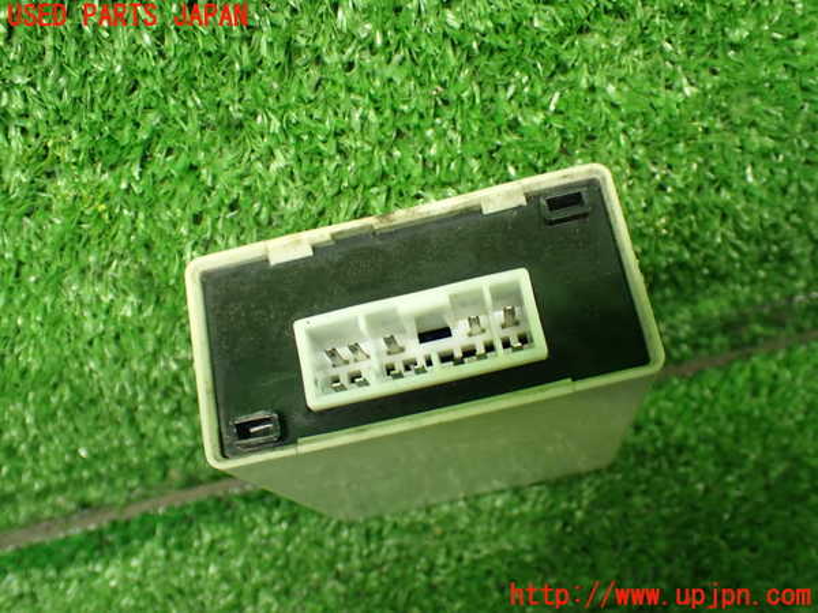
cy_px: 306
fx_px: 898
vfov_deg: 37.7
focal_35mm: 38
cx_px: 409
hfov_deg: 49.0
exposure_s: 1/50
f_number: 2.7
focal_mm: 6.83
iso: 800
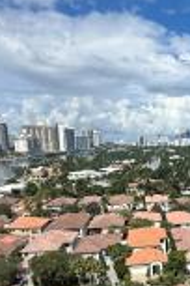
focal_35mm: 38
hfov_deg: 31.0
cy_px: 198
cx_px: 212
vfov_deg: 49.5
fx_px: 301
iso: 50
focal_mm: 2.22
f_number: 2.2
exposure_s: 1/3390
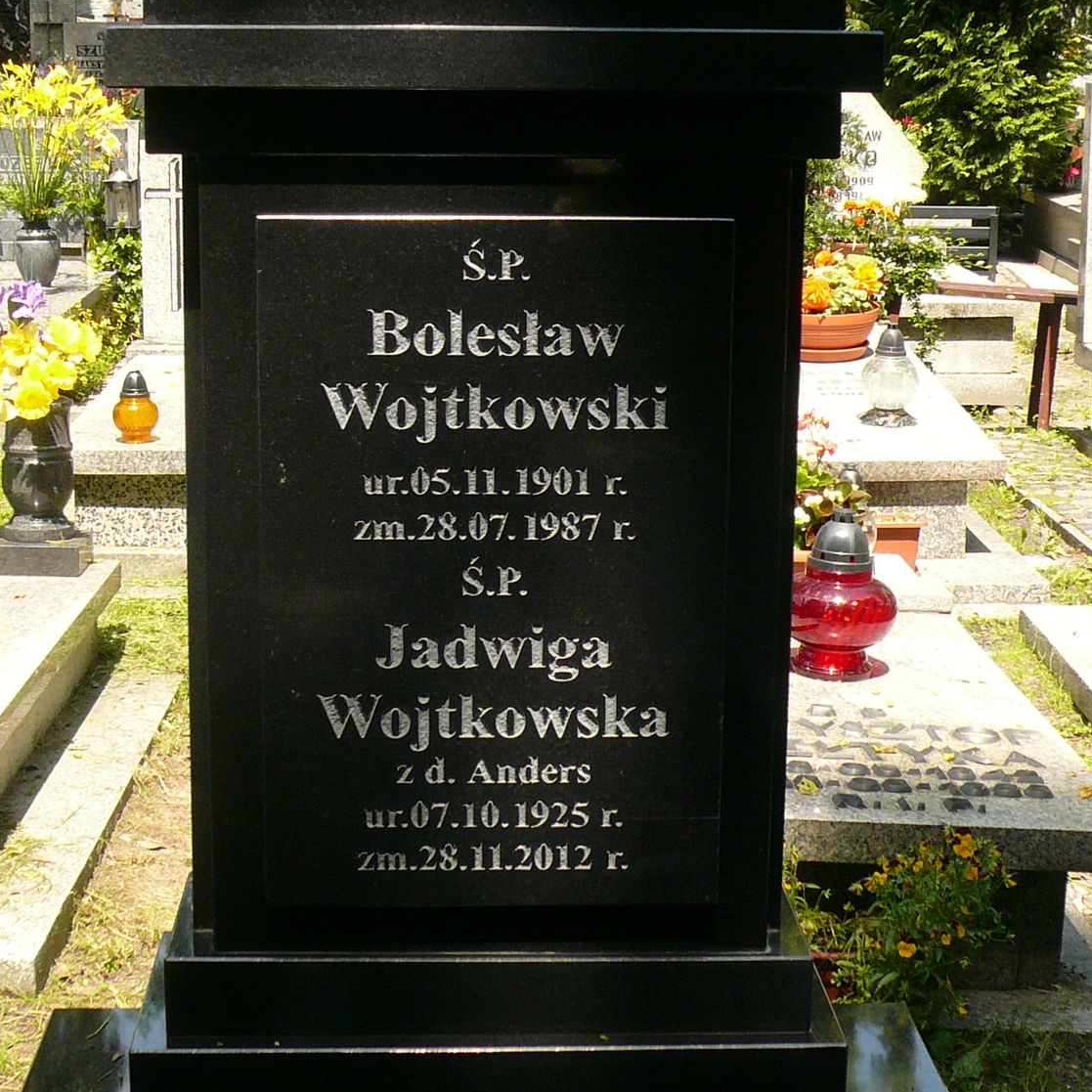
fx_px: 2498
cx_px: 506
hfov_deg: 24.7
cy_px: 546
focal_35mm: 70
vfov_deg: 24.7
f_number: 3.2
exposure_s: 1/400
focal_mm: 6.4
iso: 100
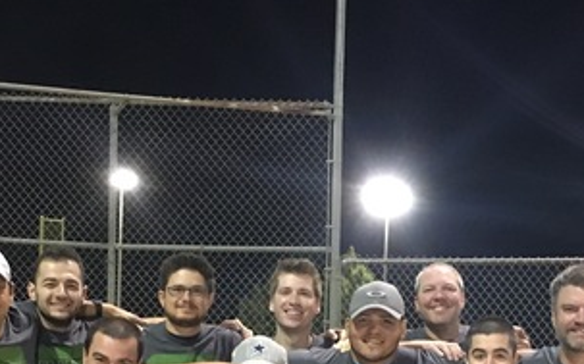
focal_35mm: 73
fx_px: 1161
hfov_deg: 28.2
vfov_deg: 16.9
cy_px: 458
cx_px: 258
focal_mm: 4.15
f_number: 2.2
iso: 250
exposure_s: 1/15
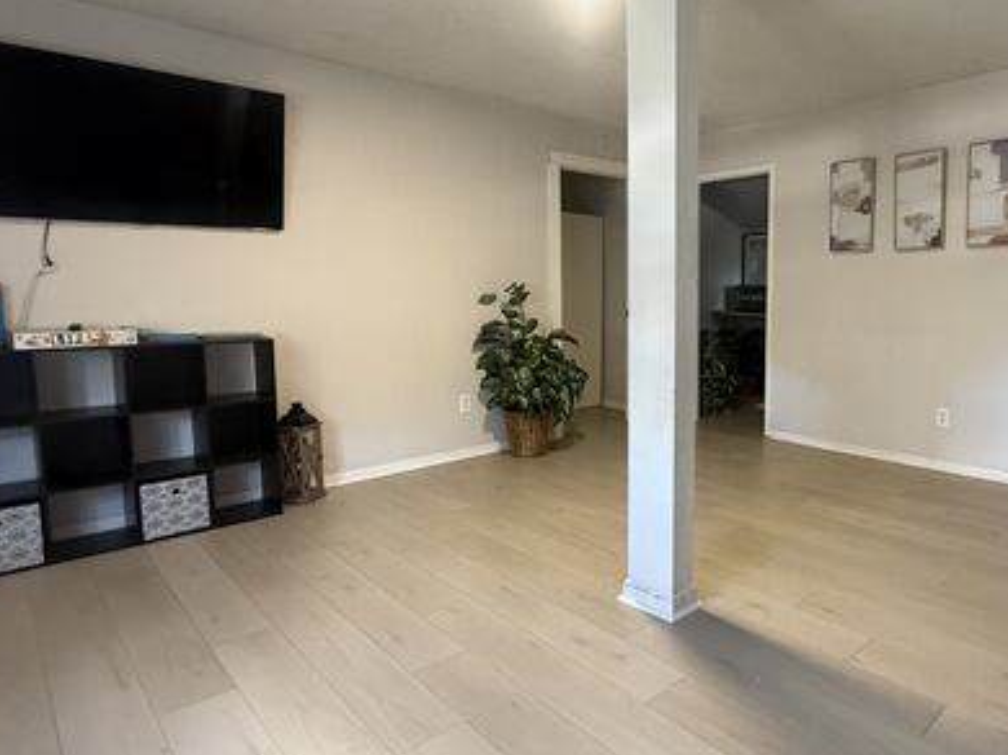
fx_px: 669
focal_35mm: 23
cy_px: 362
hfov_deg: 72.6
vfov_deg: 58.8
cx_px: 636
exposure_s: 1/60
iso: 640
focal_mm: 2.22
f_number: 2.2
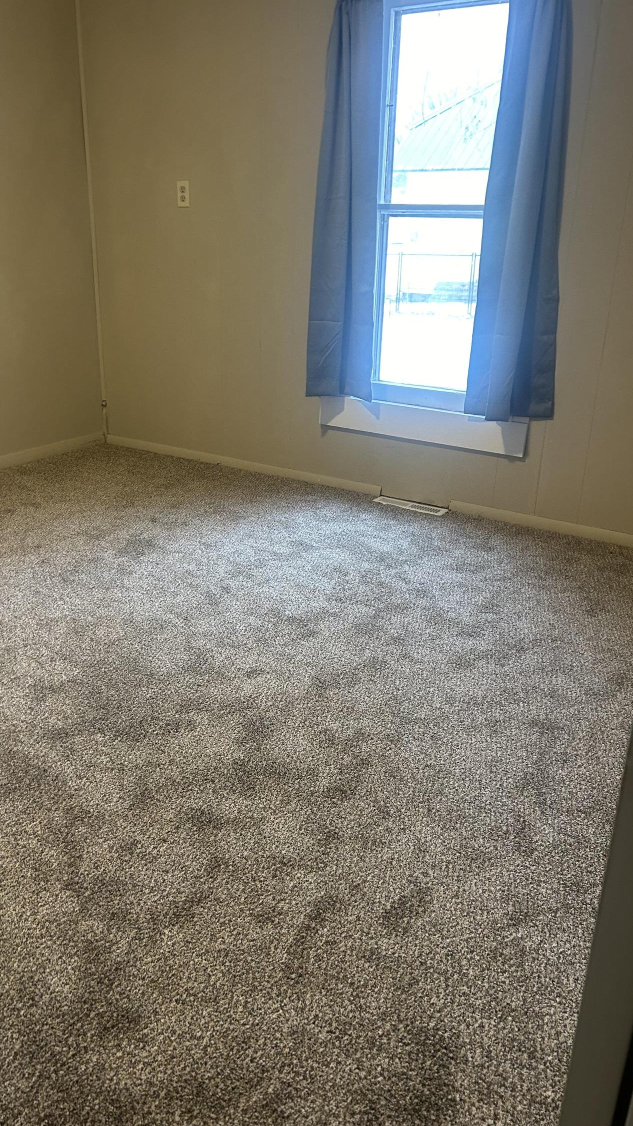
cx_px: 272
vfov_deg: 66.1
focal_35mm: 29
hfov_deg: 40.1
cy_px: 562
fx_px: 865
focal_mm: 5.7
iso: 160
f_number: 1.5
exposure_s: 1/60
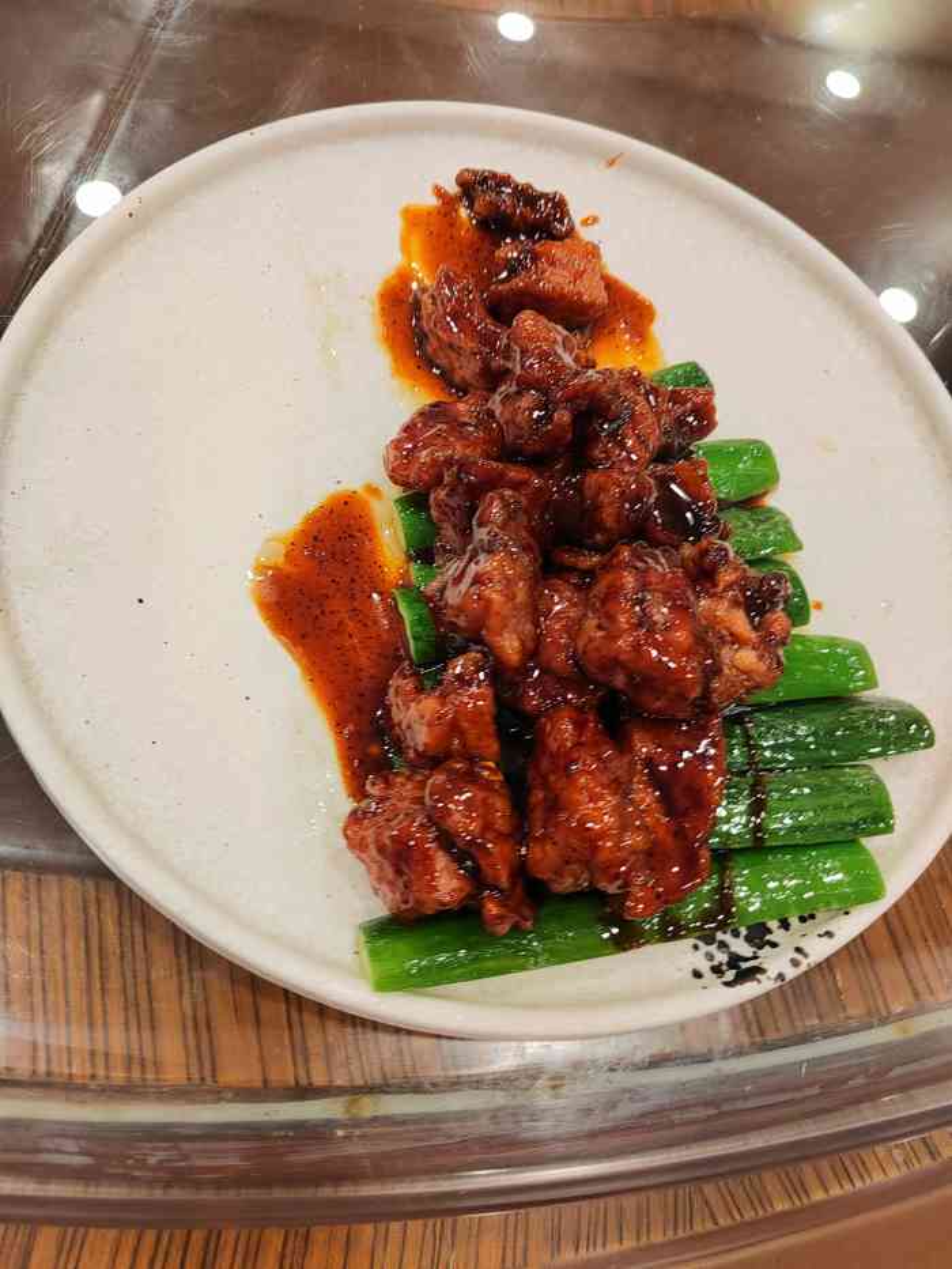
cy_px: 634
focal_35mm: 23
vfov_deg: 73.9
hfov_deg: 58.9
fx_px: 843
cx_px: 476
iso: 950
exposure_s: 1/100
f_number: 1.9
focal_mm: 5.52
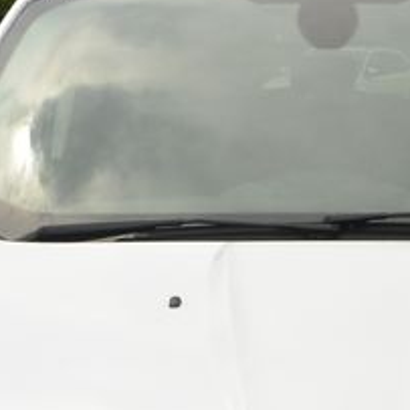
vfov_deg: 14.4
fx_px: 1554
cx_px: 317
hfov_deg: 15.0
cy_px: 530
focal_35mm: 116
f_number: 8
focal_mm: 10
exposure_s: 1/250
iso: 160
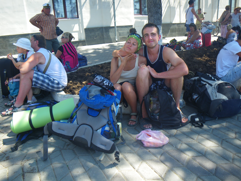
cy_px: 90
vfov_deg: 49.7
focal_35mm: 28
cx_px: 120
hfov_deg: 63.4
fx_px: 195
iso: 50
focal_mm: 5
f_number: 4.2
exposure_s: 1/80
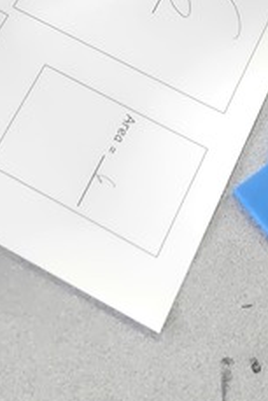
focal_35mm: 107
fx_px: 1193
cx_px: -7
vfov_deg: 17.8
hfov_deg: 12.6
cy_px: -133
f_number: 1.8
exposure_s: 1/120
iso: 640
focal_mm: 5.54
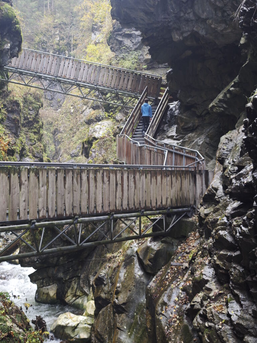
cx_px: 128
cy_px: 172
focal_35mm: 46
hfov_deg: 31.5
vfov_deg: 41.2
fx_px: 455
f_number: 1.63
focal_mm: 8.72
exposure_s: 1/72.5
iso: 250
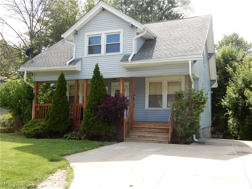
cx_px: 126
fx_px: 262
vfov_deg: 39.7
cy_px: 94
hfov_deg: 51.4
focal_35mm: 36
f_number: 4
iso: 125
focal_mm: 6.4
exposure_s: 1/320
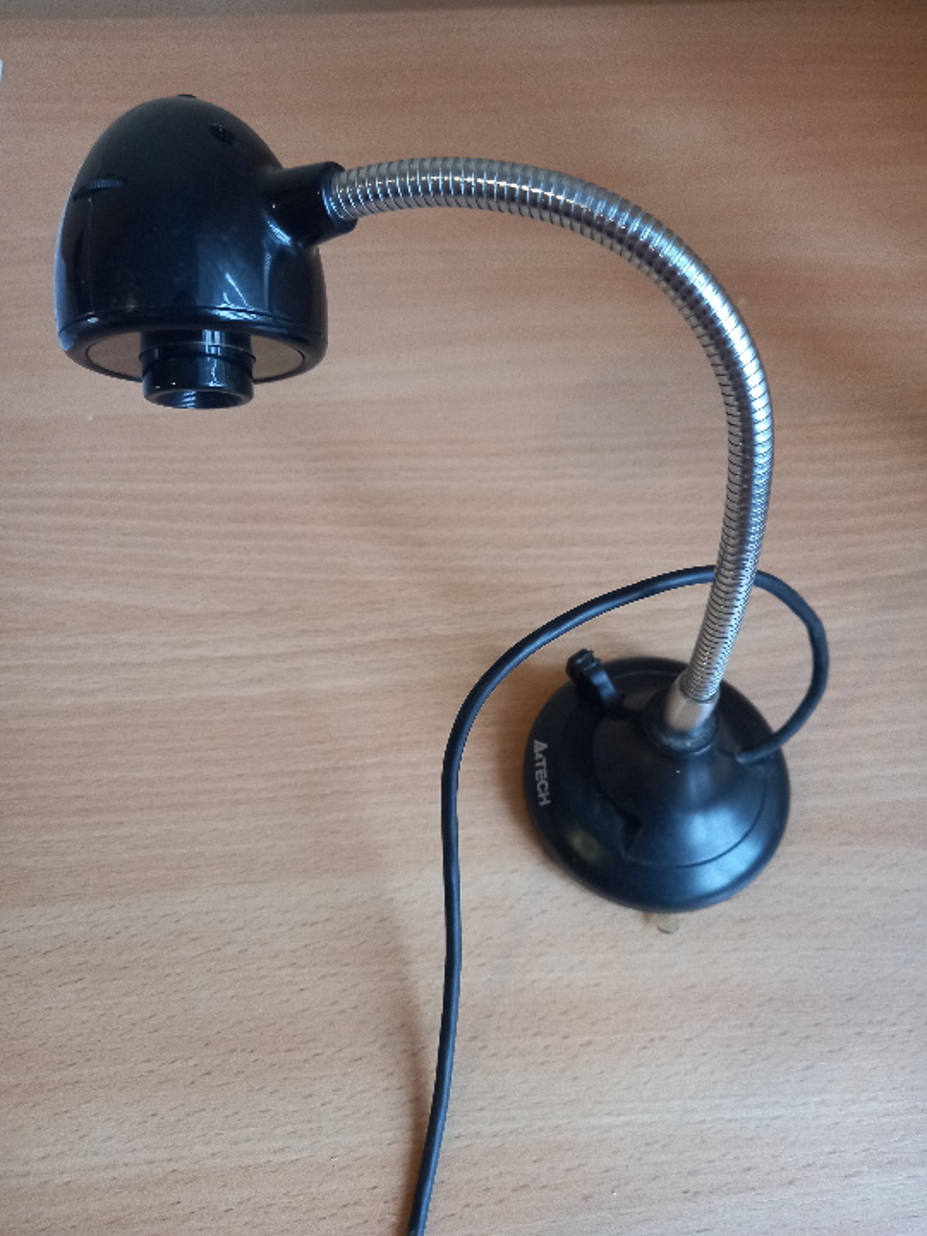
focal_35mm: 25
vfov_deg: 69.4
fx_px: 893
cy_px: 618
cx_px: 464
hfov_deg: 54.9
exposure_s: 1/20
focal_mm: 4.6
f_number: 2
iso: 640
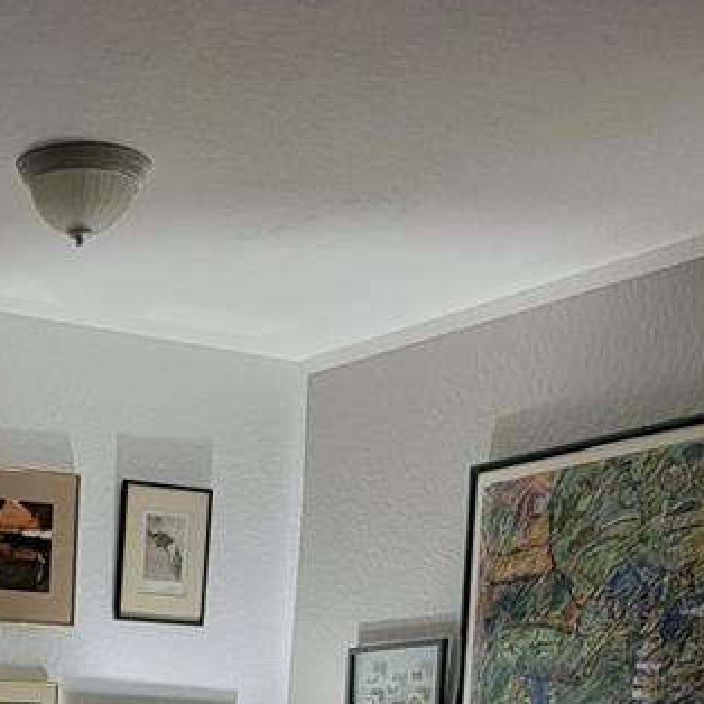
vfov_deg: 18.0
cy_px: 1177
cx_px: -92
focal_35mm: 81
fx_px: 1864
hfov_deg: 20.3
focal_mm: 6.7
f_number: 1.8
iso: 200
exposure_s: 1/40
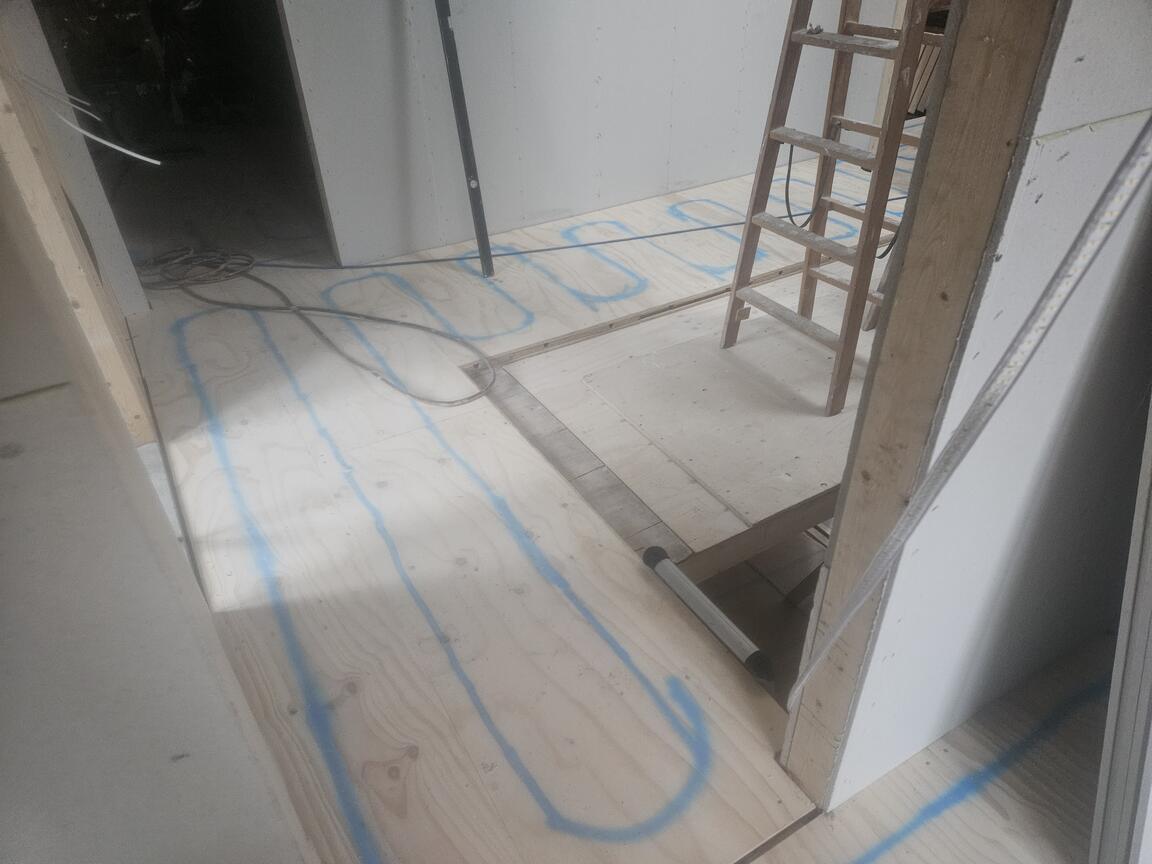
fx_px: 765
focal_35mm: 23
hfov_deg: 73.9
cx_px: 576
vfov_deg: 58.9
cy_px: 432
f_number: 1.8
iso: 640
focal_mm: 5.4
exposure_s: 1/50
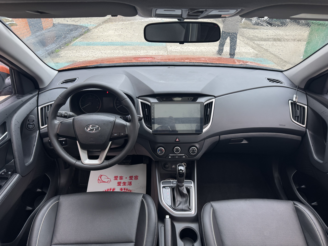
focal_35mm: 24
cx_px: 164
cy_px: 123
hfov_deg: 71.6
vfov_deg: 56.8
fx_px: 227
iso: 100
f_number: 1.78
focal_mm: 6.76
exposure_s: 1/121
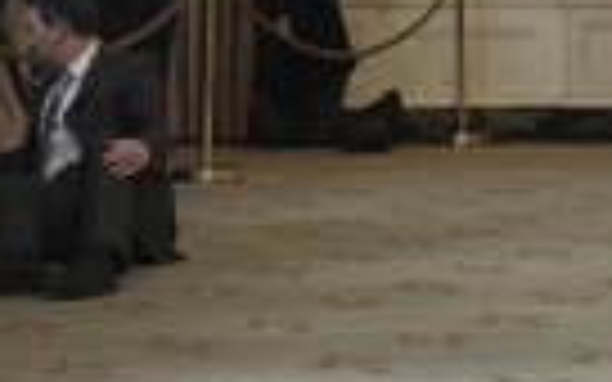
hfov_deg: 14.5
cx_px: -86
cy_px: -404
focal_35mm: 140
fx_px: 2335
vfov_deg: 8.8
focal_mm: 24
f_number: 2.8
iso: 2000
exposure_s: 1/320
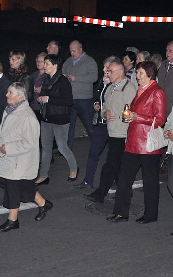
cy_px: 138
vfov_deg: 25.6
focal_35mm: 81
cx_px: 99
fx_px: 609
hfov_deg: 16.2
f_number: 5
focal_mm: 35
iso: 2000
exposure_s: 1/60
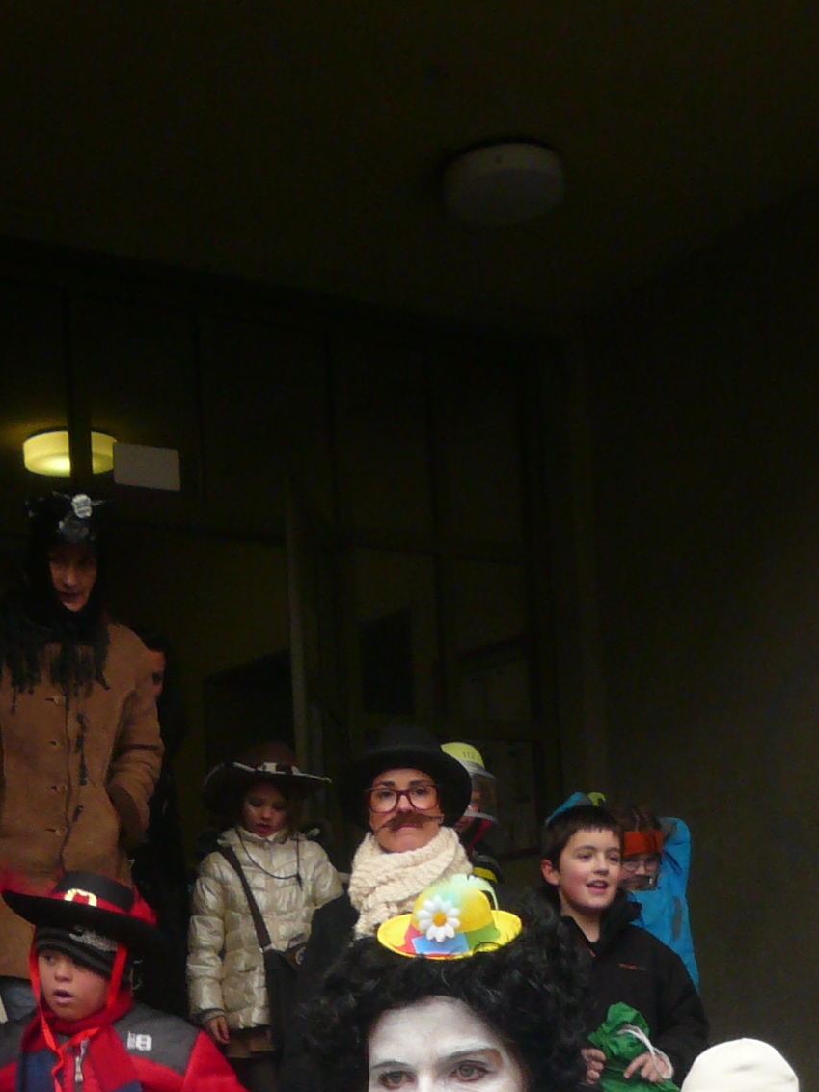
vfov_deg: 24.5
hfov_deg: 19.4
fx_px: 2398
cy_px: 1094
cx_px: 493
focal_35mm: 76
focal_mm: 4.6
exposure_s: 1/125
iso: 100
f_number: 2.8
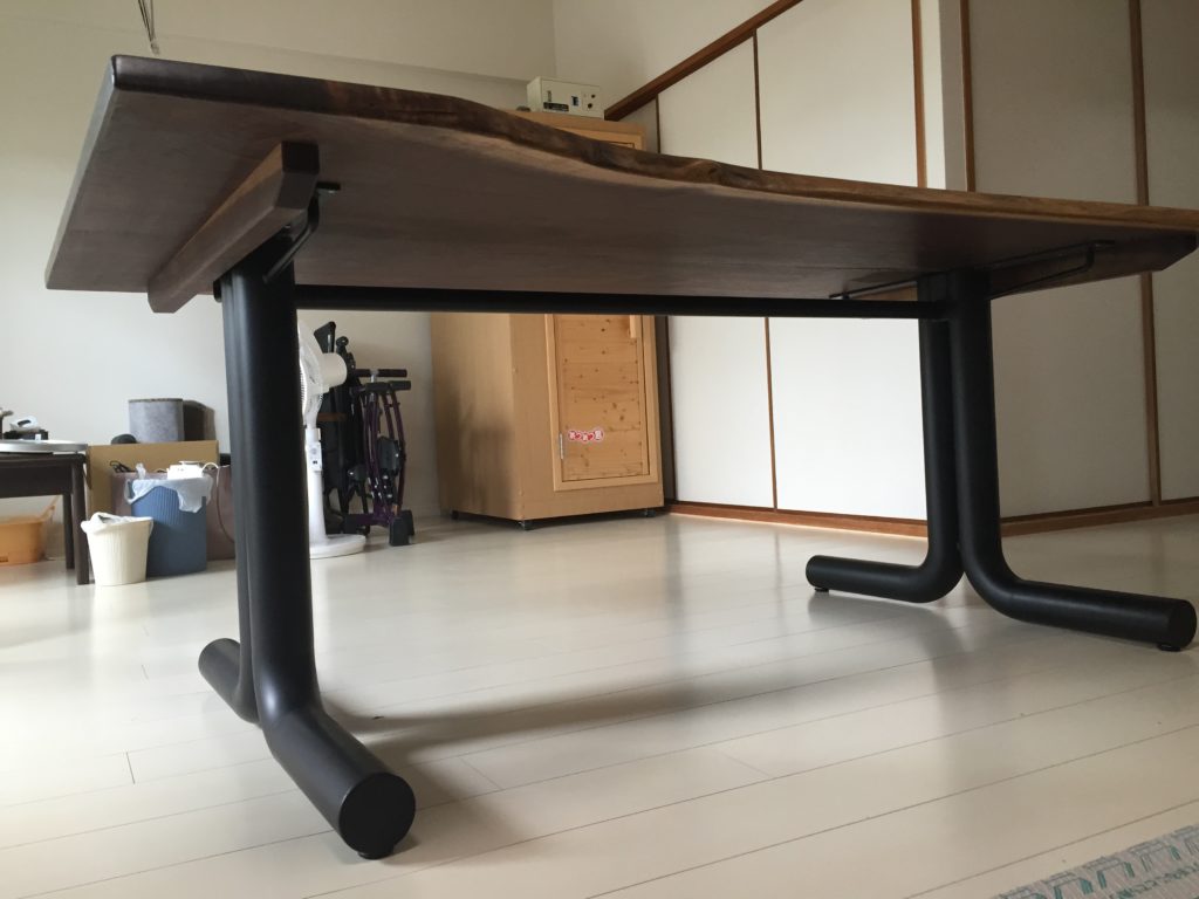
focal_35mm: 29
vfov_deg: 48.2
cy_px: 450
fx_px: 1004
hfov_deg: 61.7
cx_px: 600
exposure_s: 1/30
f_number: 2.2
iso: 40
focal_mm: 4.15
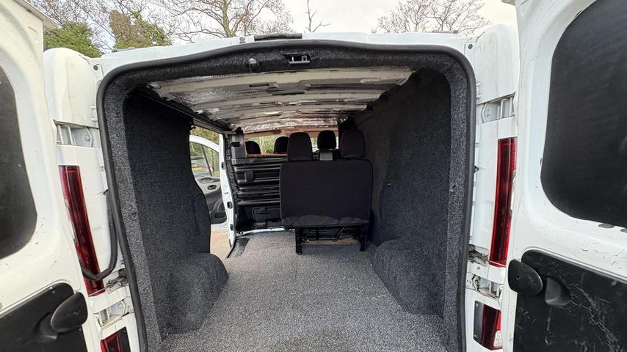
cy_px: 226
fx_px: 266
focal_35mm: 16
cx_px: 302
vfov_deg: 65.8
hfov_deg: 99.3
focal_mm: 2.22
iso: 250
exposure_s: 1/76
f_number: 2.2
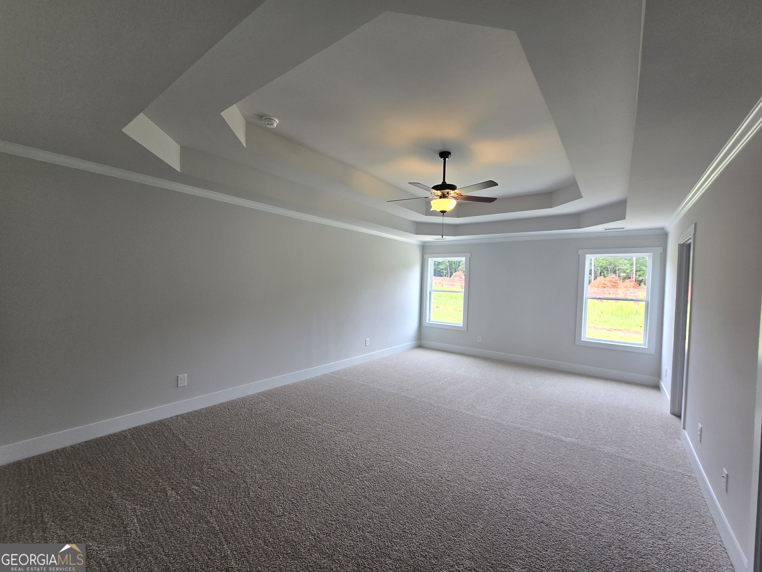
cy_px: 286
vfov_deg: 89.9
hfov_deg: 106.2
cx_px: 381
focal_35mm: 13
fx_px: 286
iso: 64
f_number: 2.2
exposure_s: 1/60
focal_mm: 2.2
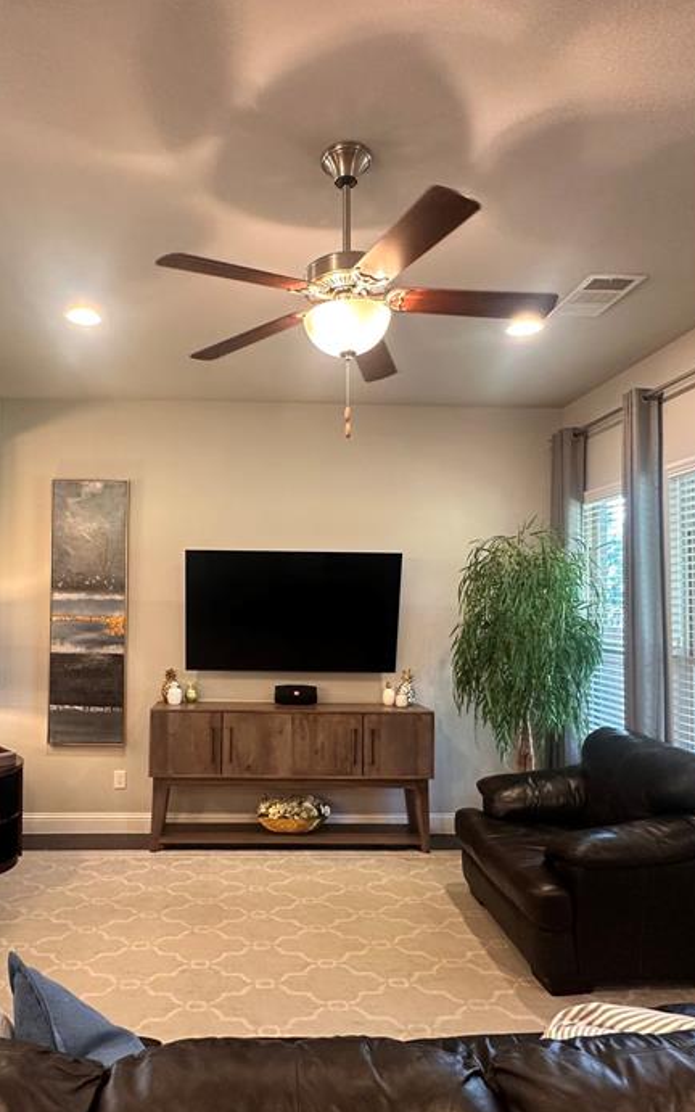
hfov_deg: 54.4
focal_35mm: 22
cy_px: 587
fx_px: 667
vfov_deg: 79.6
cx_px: 256
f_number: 2.2
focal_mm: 2.22
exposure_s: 1/60
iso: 250
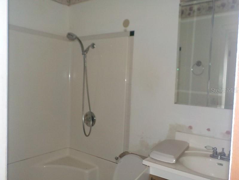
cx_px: 120
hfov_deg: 60.0
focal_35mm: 30
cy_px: 90
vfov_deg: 46.8
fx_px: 207
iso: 200
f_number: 3.3
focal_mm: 4.1
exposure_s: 1/30
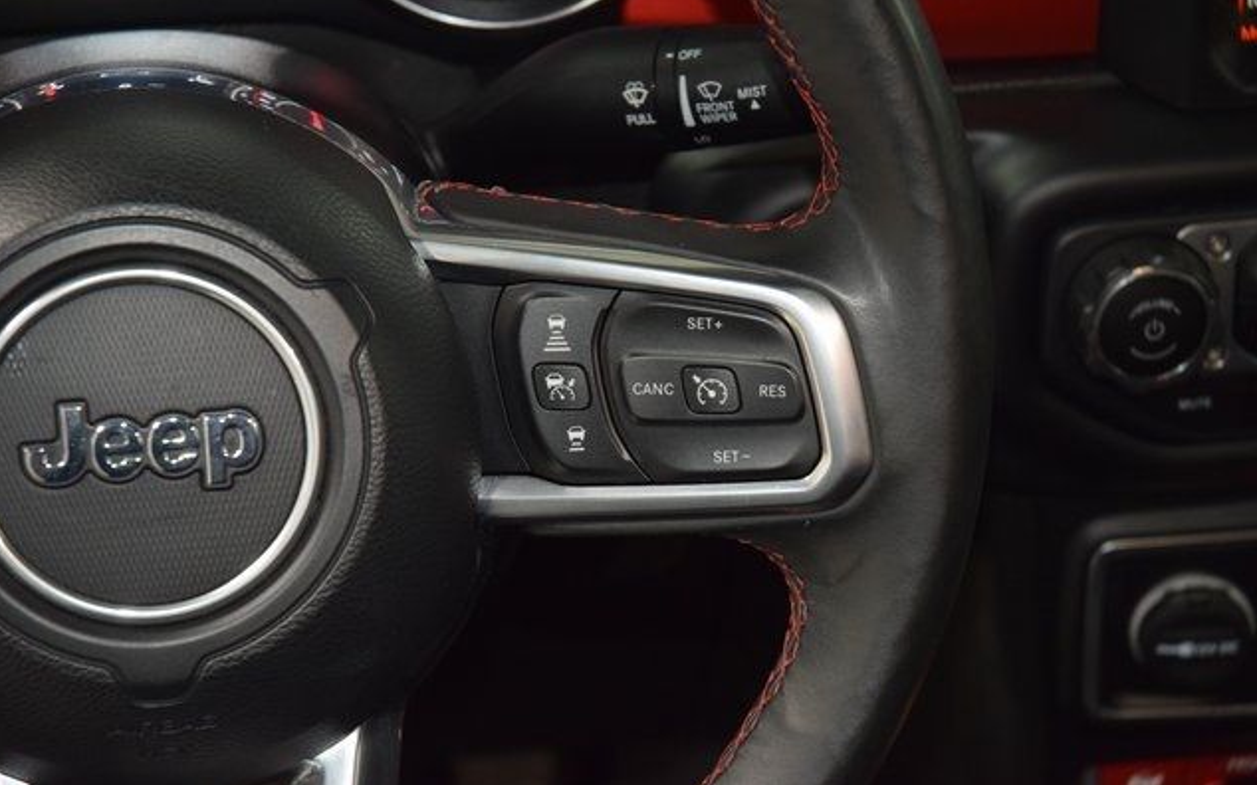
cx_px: 627
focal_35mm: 108
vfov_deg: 12.1
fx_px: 3699
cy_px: 376
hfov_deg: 19.3
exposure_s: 1/50
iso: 2000
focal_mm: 70
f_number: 4.5
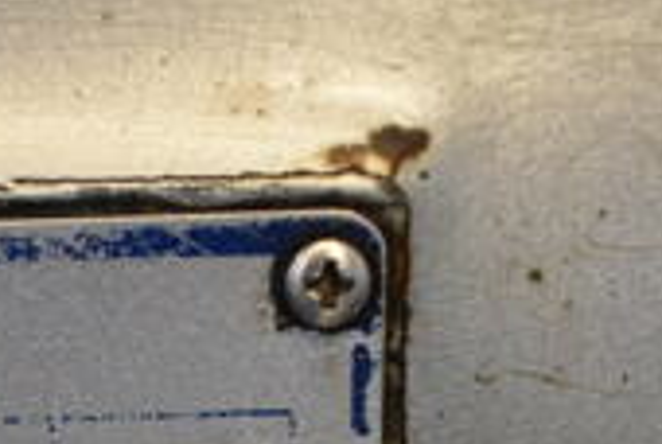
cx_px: 12
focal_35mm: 97
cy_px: 627
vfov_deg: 13.5
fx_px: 1787
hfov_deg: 20.4
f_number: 3.5
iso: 320
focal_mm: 18
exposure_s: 1/30
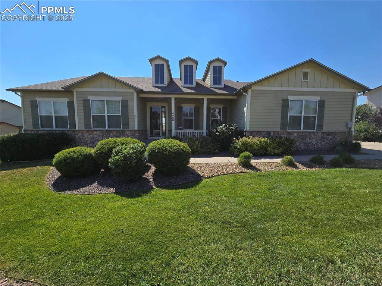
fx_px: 143
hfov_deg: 106.2
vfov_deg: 89.9
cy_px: 143
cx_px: 191
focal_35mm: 13
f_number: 2.2
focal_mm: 2.2
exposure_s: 1/2296
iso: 50
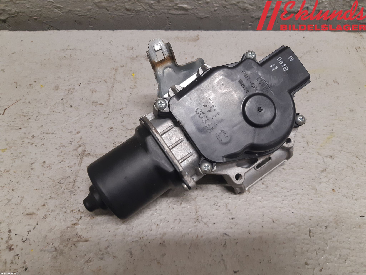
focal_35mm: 26
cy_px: 138
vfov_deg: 53.1
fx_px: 275
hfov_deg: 67.3
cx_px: 183
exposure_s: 1/50
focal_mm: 3.93
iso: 160
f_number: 1.7
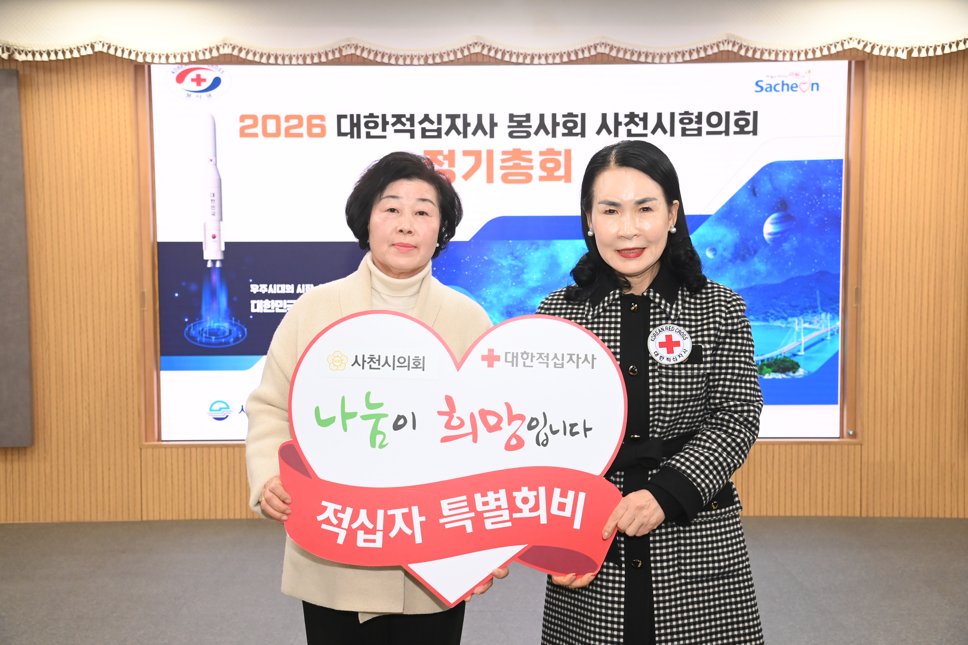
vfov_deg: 35.1
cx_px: 484
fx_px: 1022
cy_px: 322
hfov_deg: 50.7
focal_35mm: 38
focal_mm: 38
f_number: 6.3
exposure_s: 1/250
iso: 3200
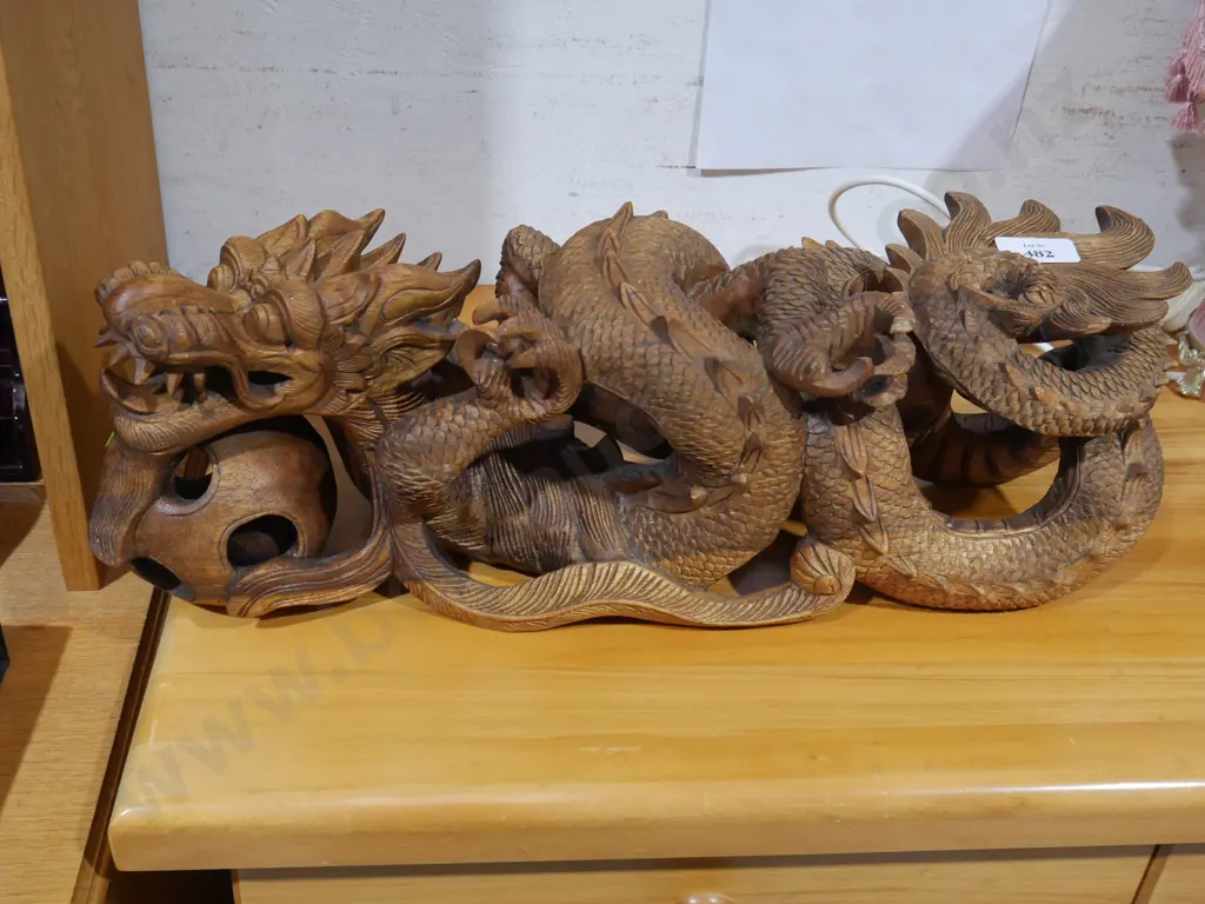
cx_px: 602
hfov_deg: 46.8
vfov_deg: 36.0
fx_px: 1392
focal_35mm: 40
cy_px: 452
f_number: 5.6
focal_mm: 20
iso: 1000
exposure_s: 1/60
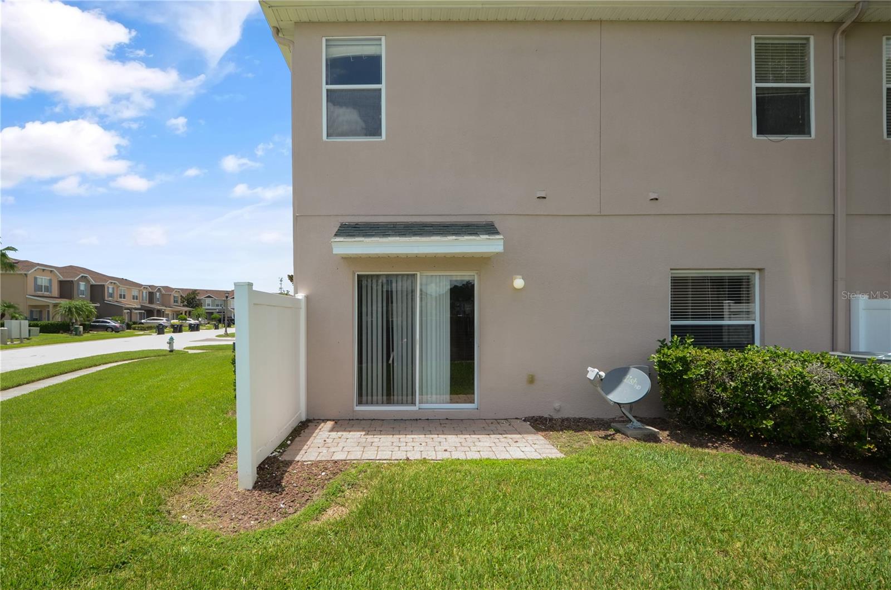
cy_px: 295
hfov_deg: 100.5
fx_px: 370
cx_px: 446
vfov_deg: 77.0
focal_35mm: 15
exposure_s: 1/200
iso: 200
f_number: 8
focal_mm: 10
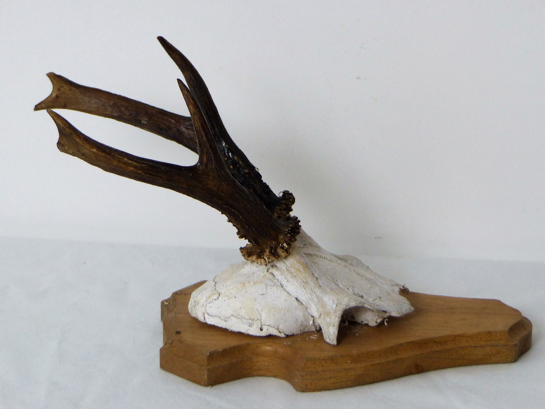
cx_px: 272
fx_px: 2724
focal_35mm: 173
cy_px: 204
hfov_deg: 11.4
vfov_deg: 8.6
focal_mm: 28.3
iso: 200
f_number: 2.8
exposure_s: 1/80
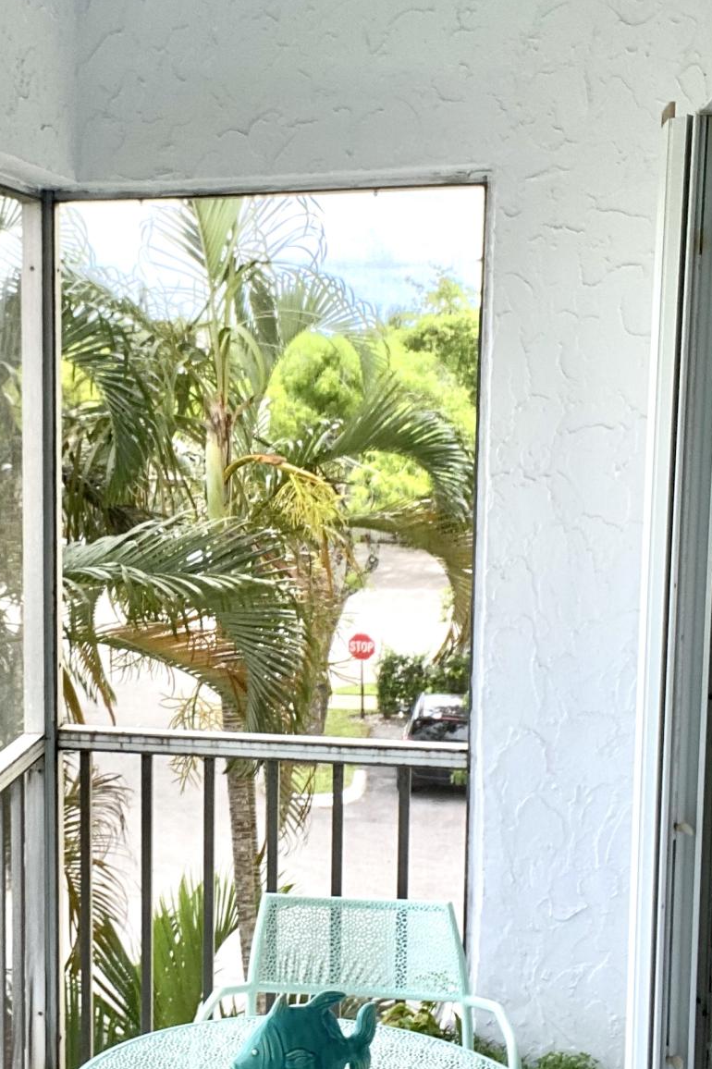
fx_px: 1603
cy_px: 561
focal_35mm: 54
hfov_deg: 24.5
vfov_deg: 36.9
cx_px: 102
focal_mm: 2.71
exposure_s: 1/122
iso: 32
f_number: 2.2
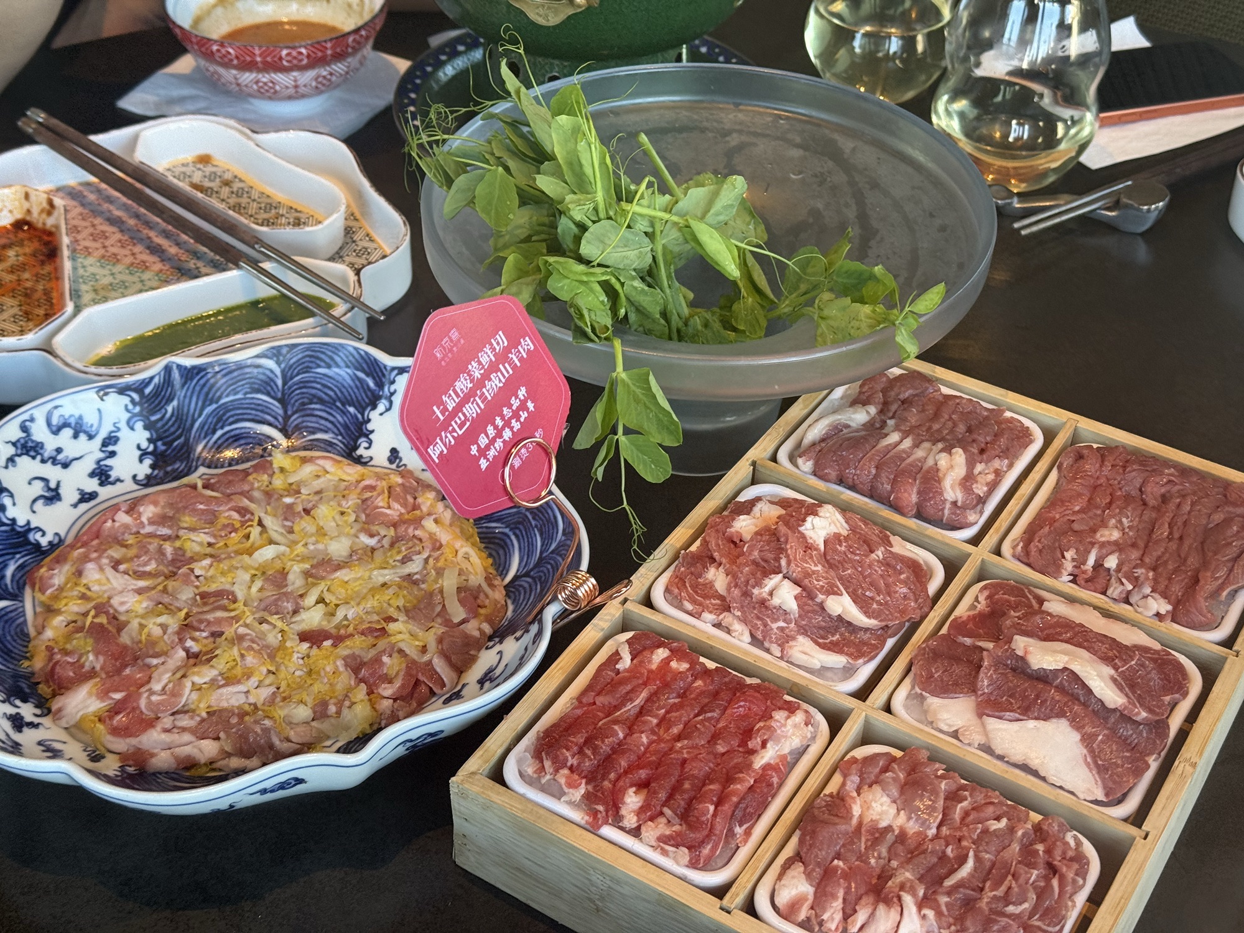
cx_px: 622
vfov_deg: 30.3
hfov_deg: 39.7
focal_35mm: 48
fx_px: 1725
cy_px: 466
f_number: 1.78
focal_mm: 6.76
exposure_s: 1/120
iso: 100
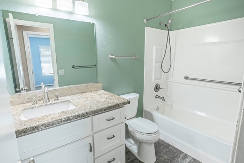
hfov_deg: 89.8
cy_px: 81
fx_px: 122
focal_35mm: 18
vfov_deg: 67.4
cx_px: 114
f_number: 22
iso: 160
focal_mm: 16
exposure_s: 1/25
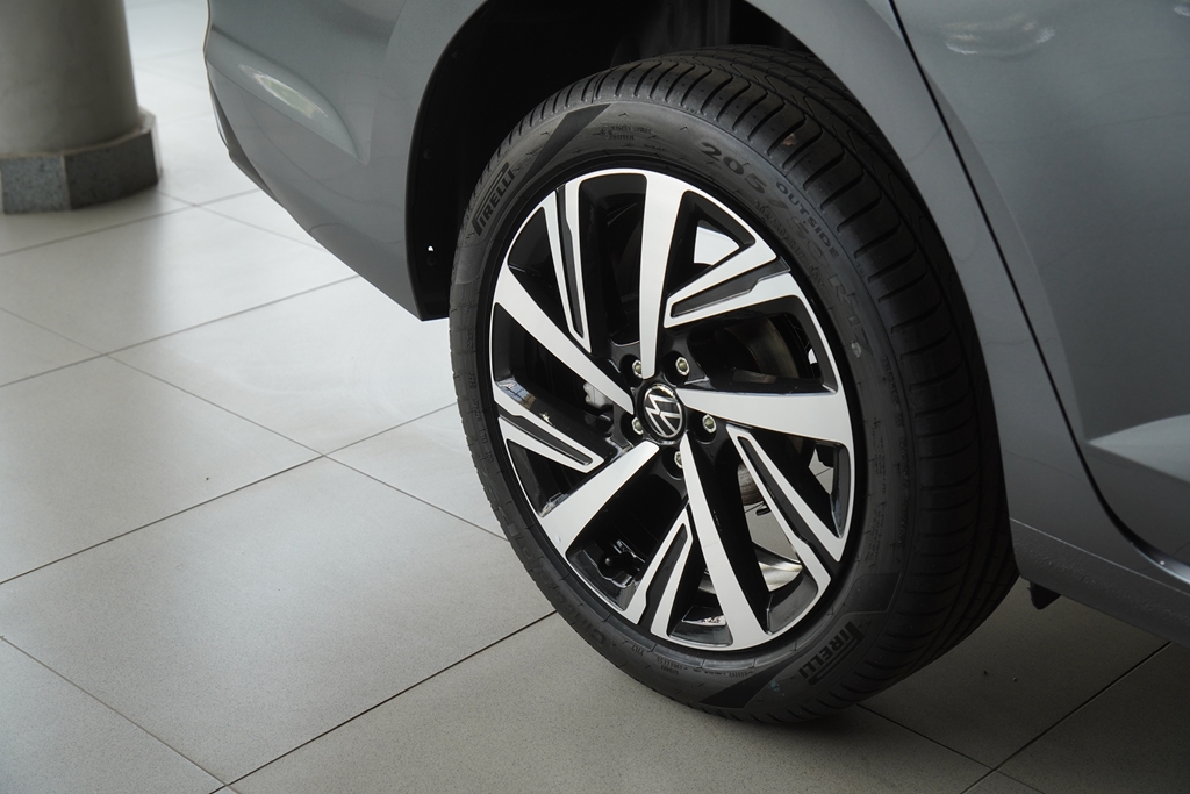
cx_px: 595
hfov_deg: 35.9
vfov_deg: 24.4
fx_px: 1835
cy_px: 397
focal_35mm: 56
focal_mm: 37
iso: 250
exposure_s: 1/160
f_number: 4
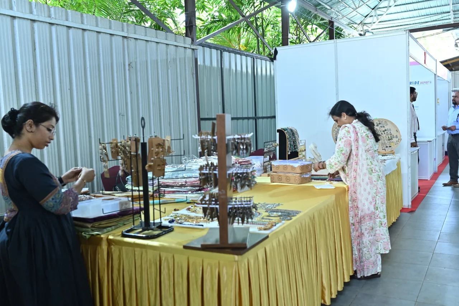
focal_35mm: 35
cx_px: 230
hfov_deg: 54.4
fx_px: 446
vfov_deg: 37.8
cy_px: 153
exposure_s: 1/125
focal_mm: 35
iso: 800
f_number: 4
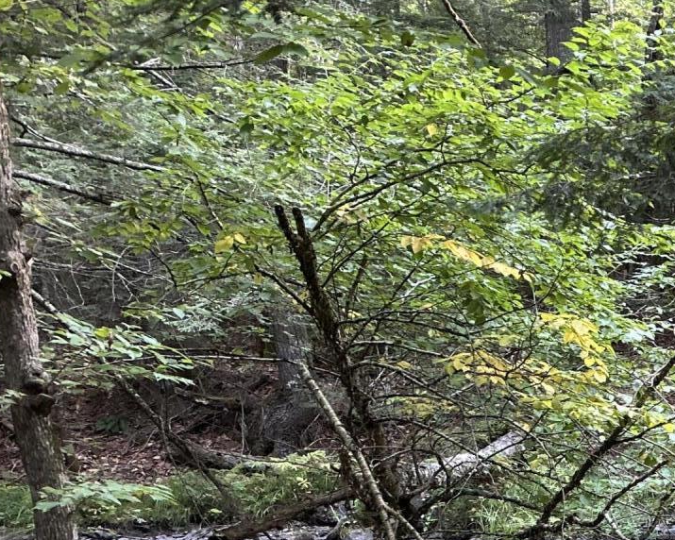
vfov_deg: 21.3
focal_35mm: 71
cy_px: 421
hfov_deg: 23.3
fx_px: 1418
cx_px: 905
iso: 200
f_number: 1.5
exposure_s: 1/60
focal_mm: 5.7
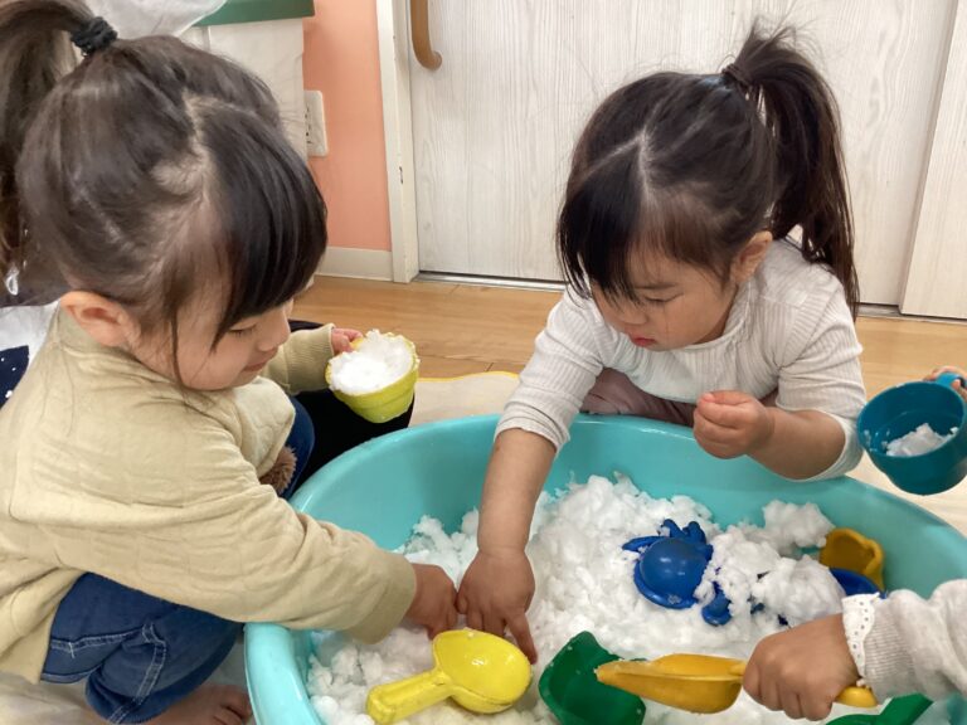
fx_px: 866
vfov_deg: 45.4
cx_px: 484
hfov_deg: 58.4
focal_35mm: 31
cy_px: 362
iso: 200
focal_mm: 3.3
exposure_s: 1/60
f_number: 2.4
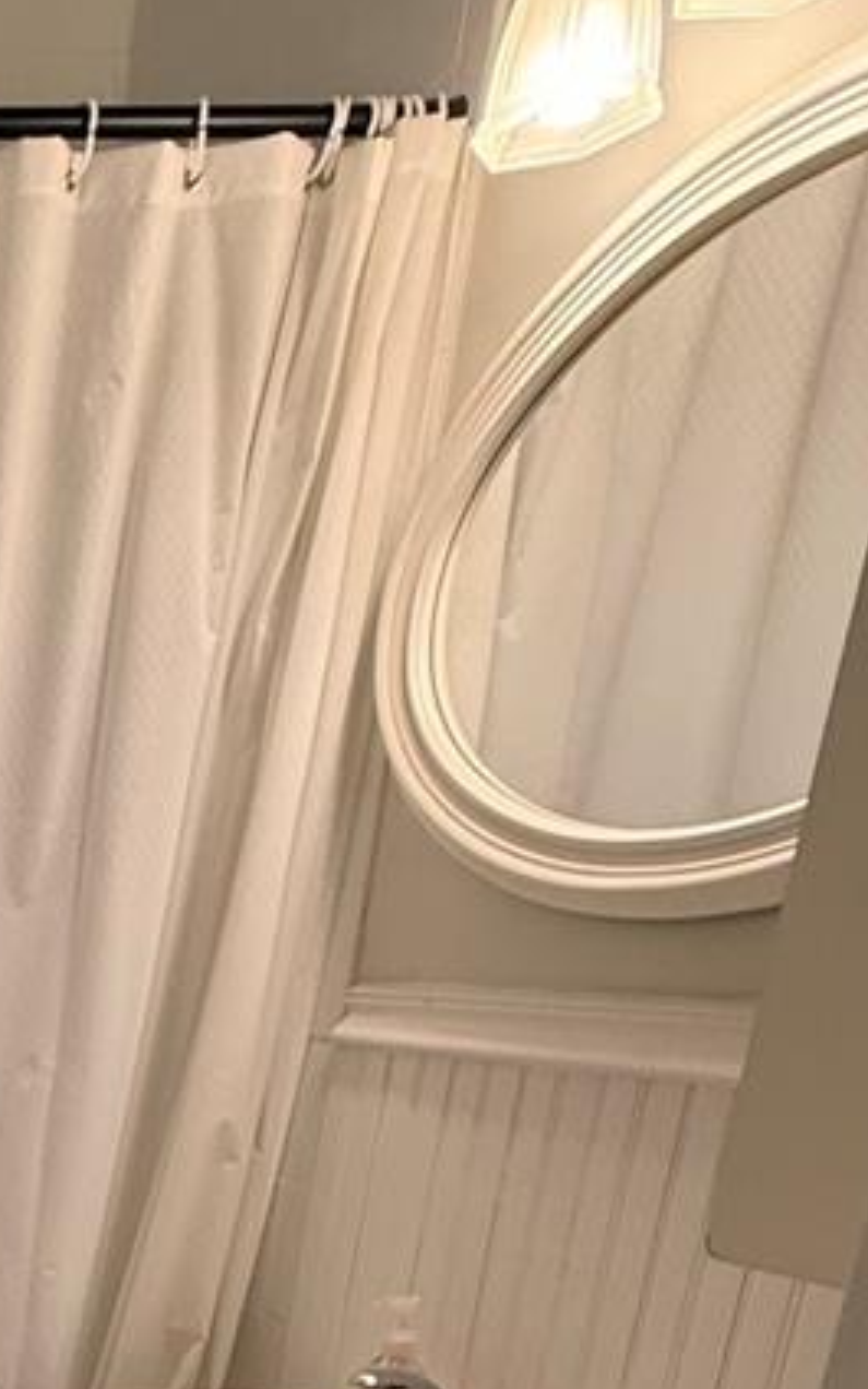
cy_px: 1510
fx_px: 1590
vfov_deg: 39.2
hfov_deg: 22.4
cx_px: -567
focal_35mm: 42
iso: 200
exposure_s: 1/120
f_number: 2.2
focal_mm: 2.22
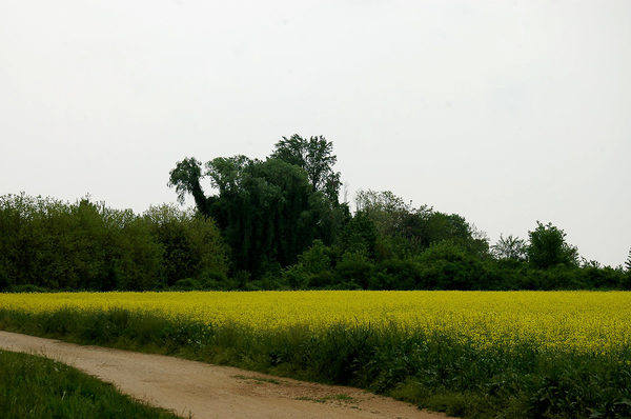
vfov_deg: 11.4
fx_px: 2100
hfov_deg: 17.1
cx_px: 316
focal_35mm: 120
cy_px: 210
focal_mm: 80
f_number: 10
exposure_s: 1/250
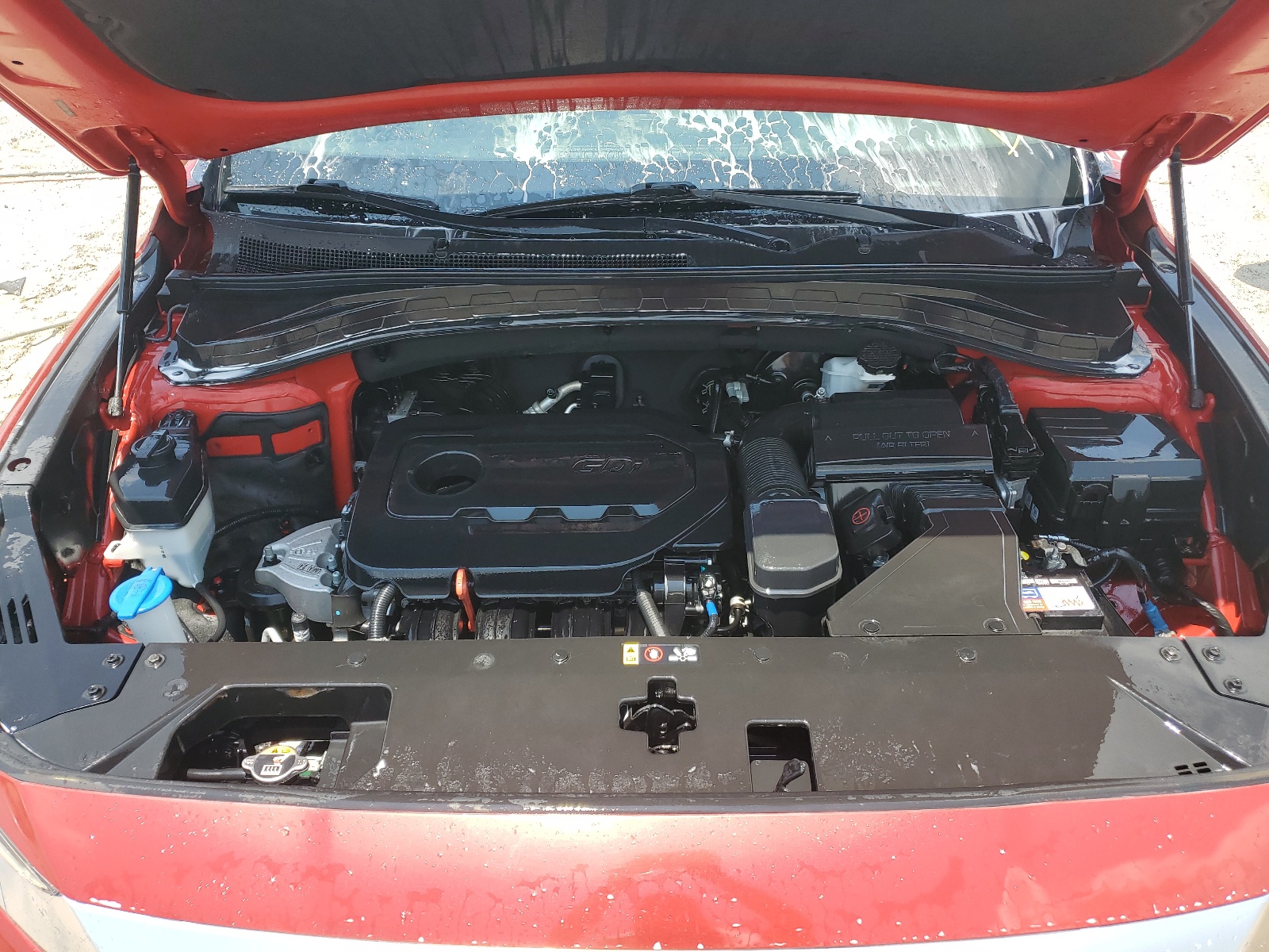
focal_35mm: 26
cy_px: 476
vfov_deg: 53.1
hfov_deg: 67.3
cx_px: 634
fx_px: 953
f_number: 1.5
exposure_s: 1/1111
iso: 50
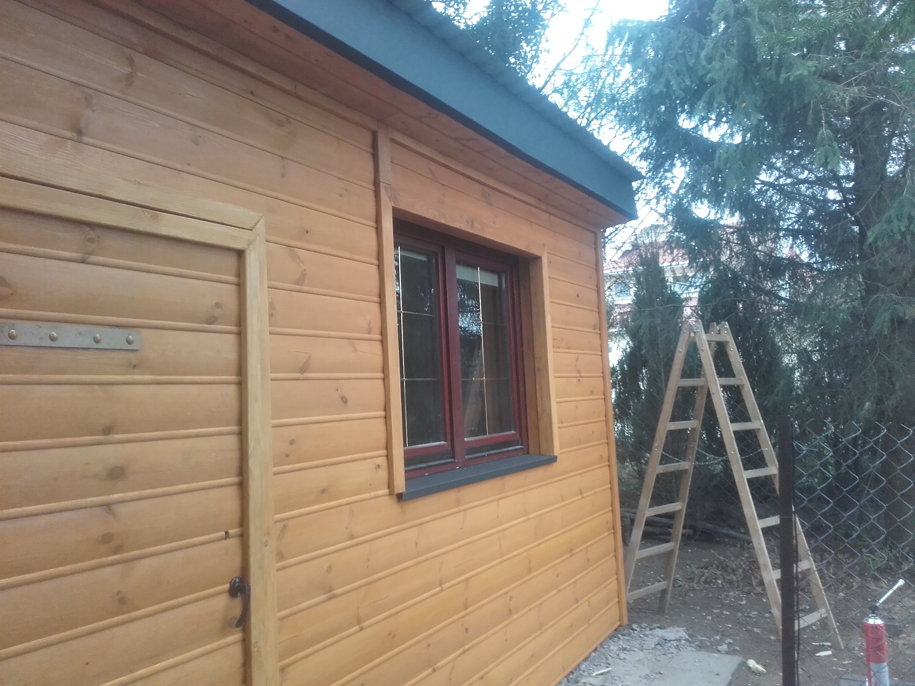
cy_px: 343
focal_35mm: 31
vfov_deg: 45.4
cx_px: 458
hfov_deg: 58.4
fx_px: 819
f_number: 2.2
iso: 80
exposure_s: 1/33
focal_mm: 3.3
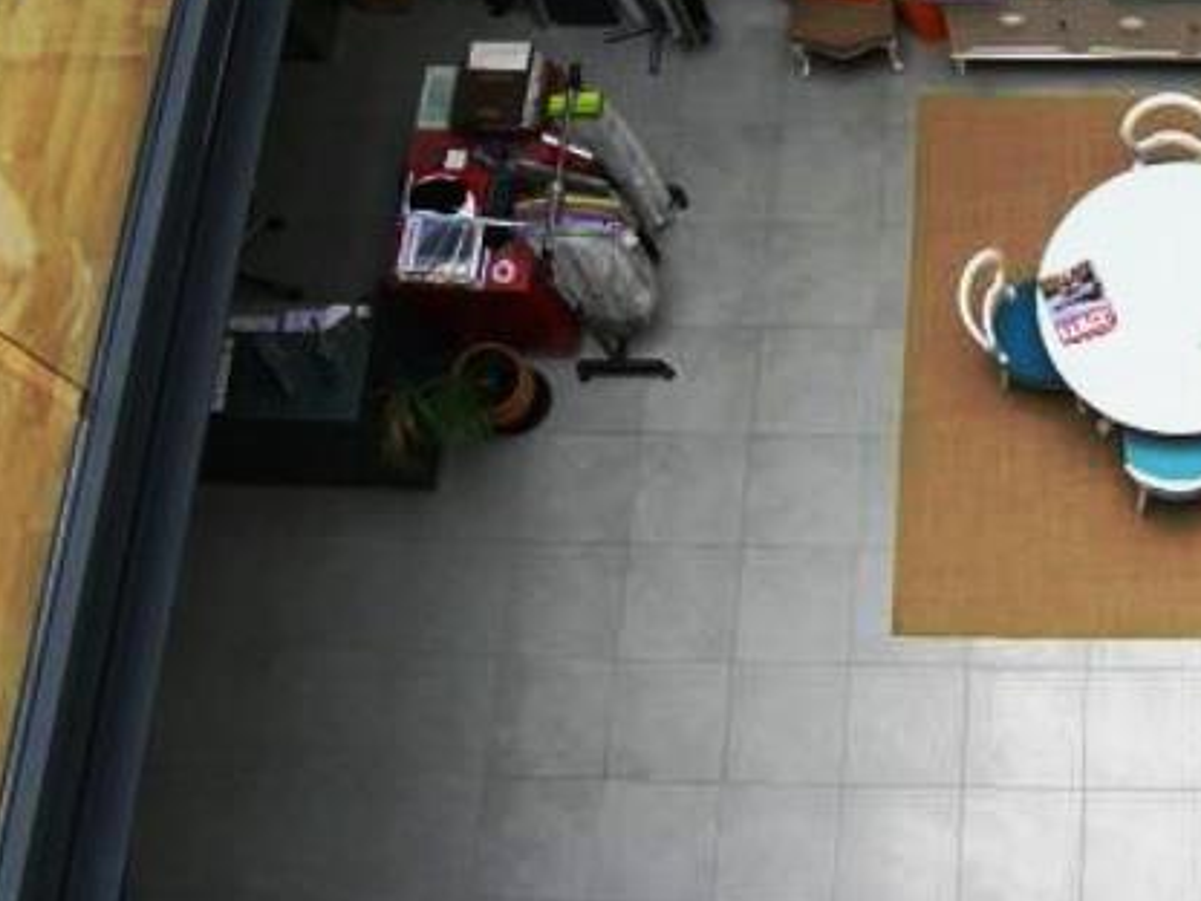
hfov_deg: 28.3
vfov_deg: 22.1
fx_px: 2220
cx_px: 1227
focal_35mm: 64
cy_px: 6
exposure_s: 1/60
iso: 100
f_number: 5
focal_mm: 4.6
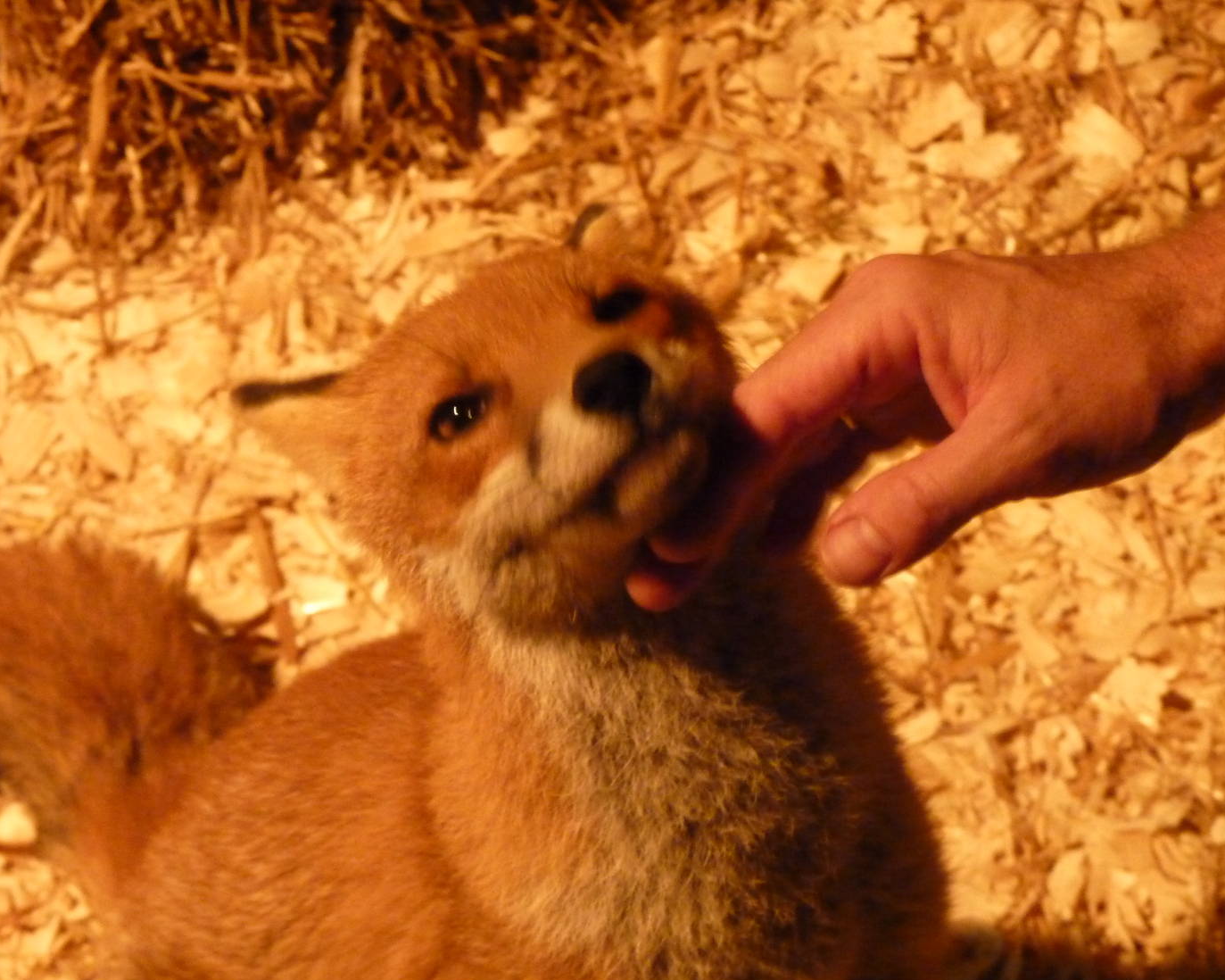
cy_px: 507
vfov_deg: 9.8
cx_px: 626
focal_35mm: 157
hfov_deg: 12.3
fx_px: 5691
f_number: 3.6
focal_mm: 24.5
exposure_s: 1/25
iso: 800
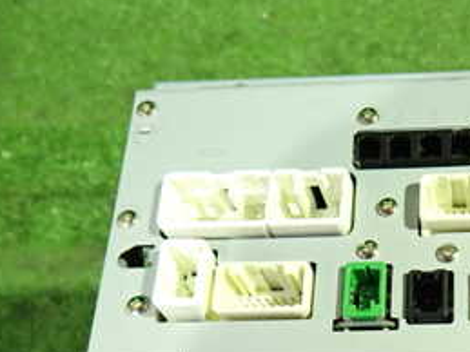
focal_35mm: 58
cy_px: 292
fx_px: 787
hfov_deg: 31.3
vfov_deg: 24.7
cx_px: 445
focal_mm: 4.5
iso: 640
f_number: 2
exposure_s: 1/30
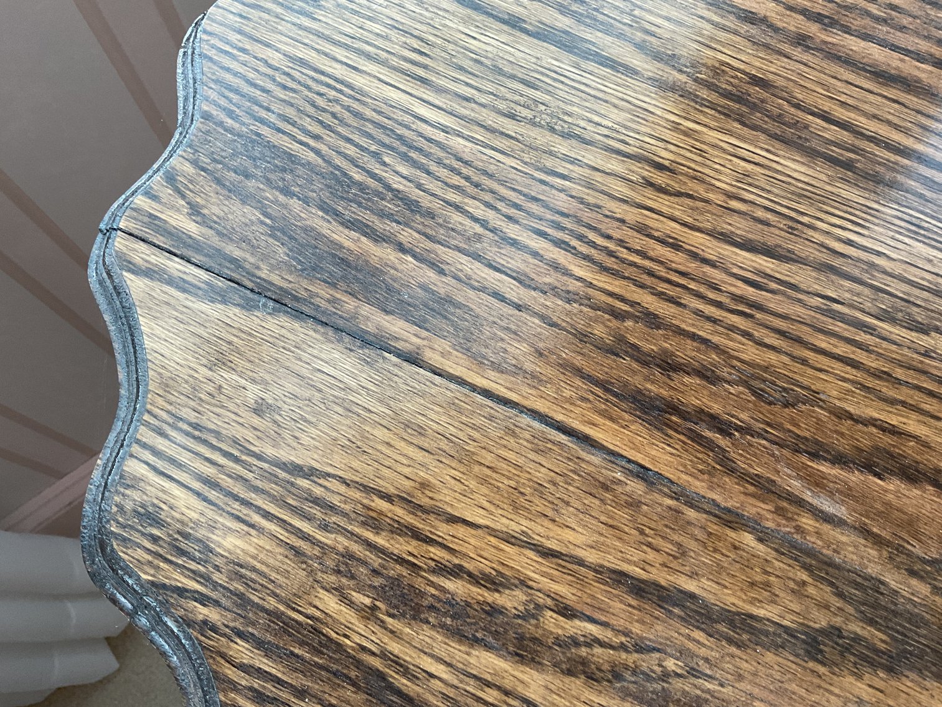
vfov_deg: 48.2
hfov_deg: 61.7
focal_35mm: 29
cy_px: 354
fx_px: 789
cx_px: 471
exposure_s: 1/60
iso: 100
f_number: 1.8
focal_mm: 3
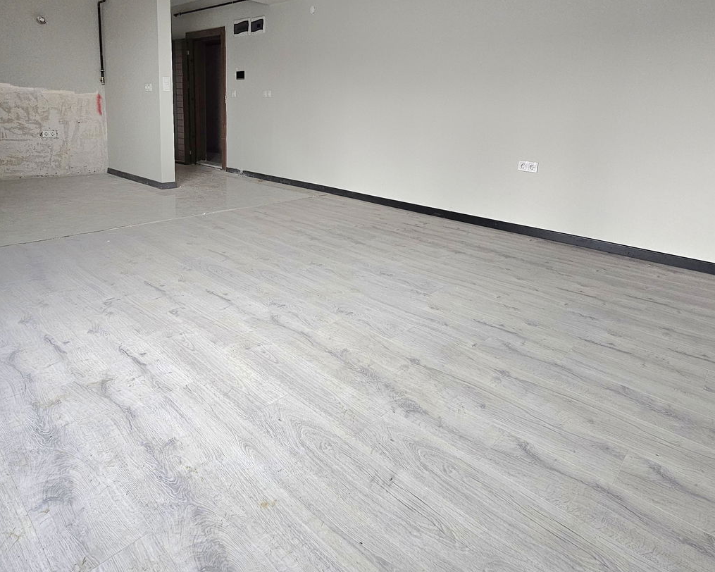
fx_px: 423
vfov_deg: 66.6
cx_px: 336
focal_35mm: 20
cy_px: 201
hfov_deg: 80.3
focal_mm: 2.2
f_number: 2.2
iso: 100
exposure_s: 1/70.9
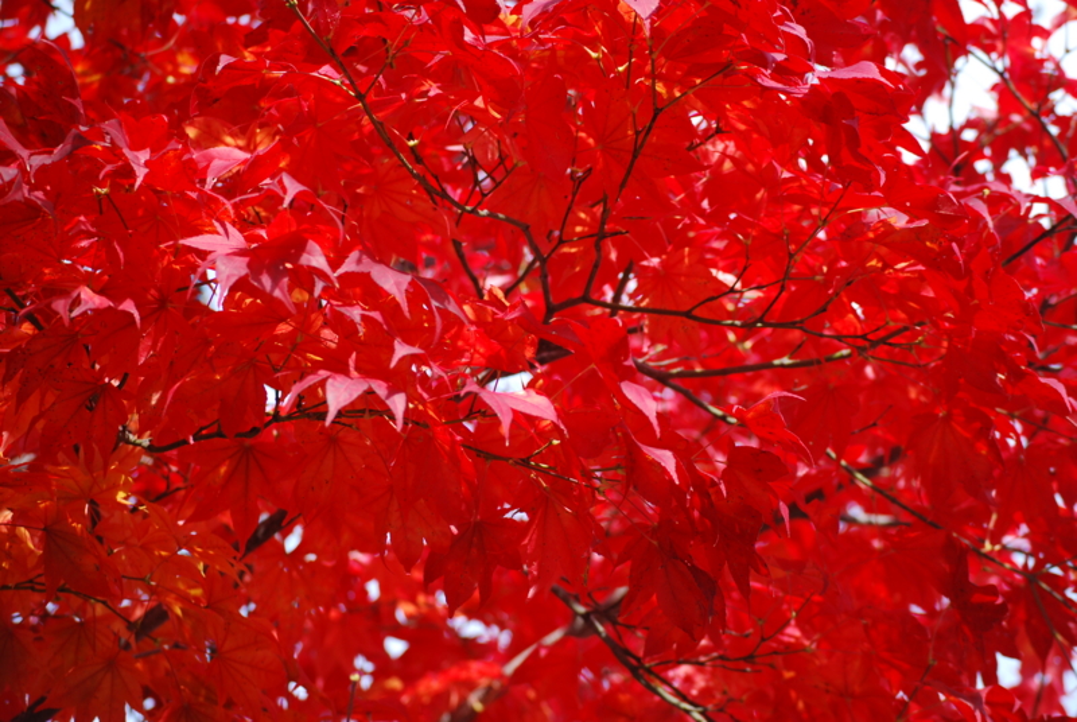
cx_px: 538
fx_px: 2786
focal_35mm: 93
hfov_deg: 21.9
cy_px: 361
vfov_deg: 14.8
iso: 200
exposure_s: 1/320
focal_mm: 62
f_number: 4.2
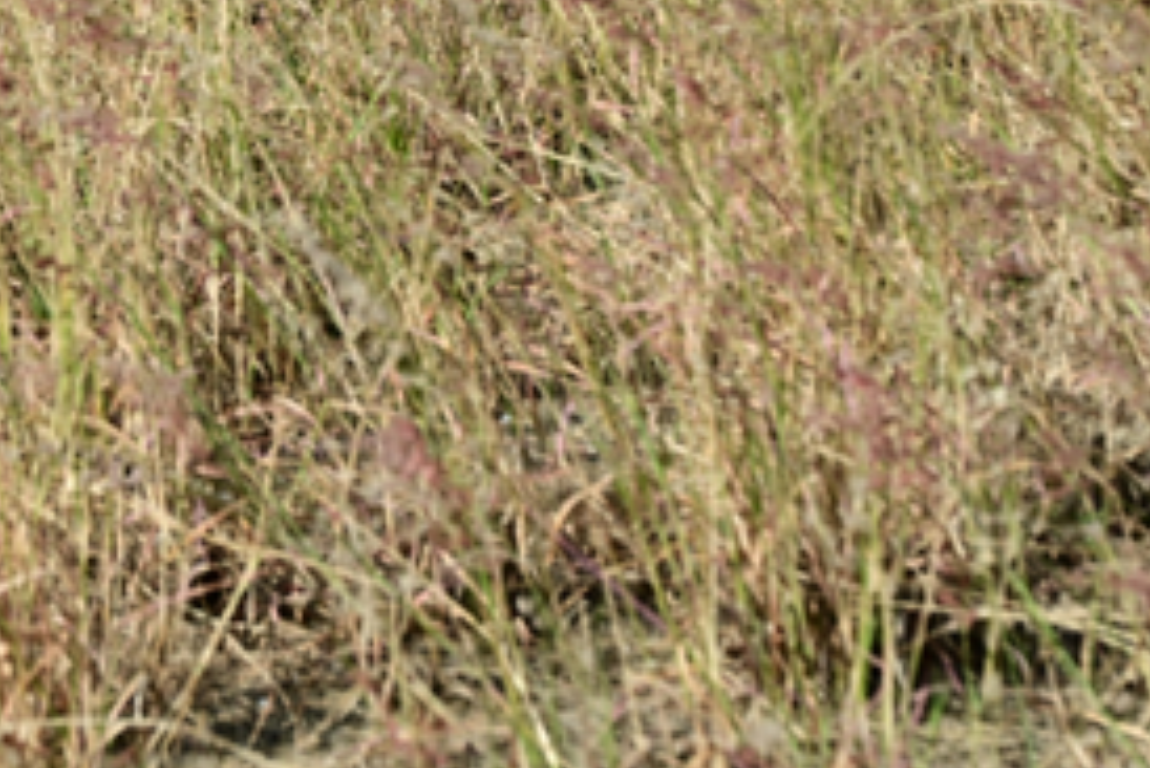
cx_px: -118
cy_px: -579
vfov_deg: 5.3
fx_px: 8118
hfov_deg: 8.0
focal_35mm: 254
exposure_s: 1/320
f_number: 8
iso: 100
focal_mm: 58
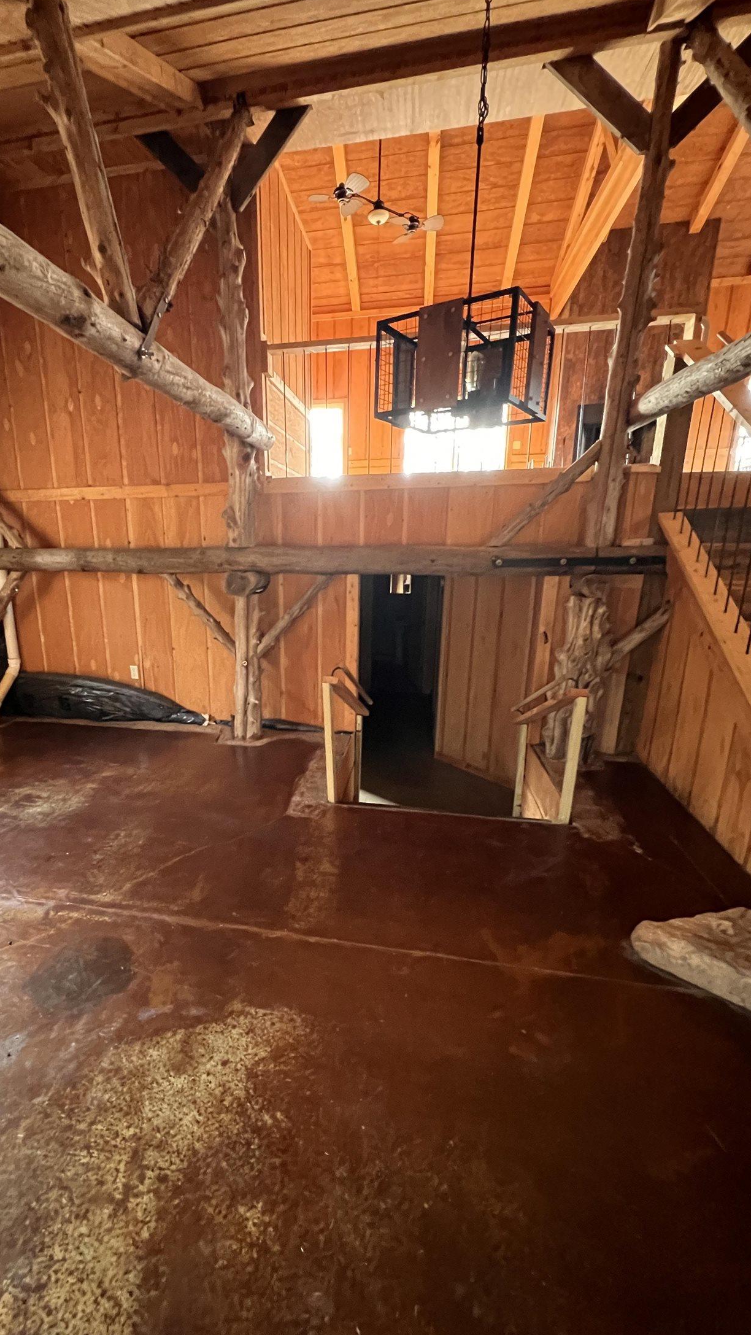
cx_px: 293
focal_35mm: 15
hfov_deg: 69.7
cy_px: 689
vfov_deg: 103.0
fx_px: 531
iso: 1000
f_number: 1.8
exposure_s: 1/48
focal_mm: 1.57
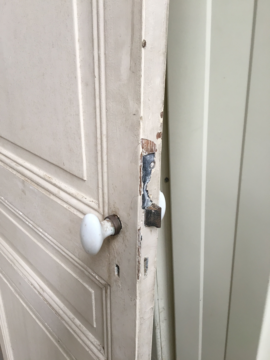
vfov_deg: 61.7
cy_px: 180
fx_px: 302
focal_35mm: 29
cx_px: 135
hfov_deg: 48.2
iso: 40
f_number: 2.2
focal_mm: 4.15
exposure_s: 1/33
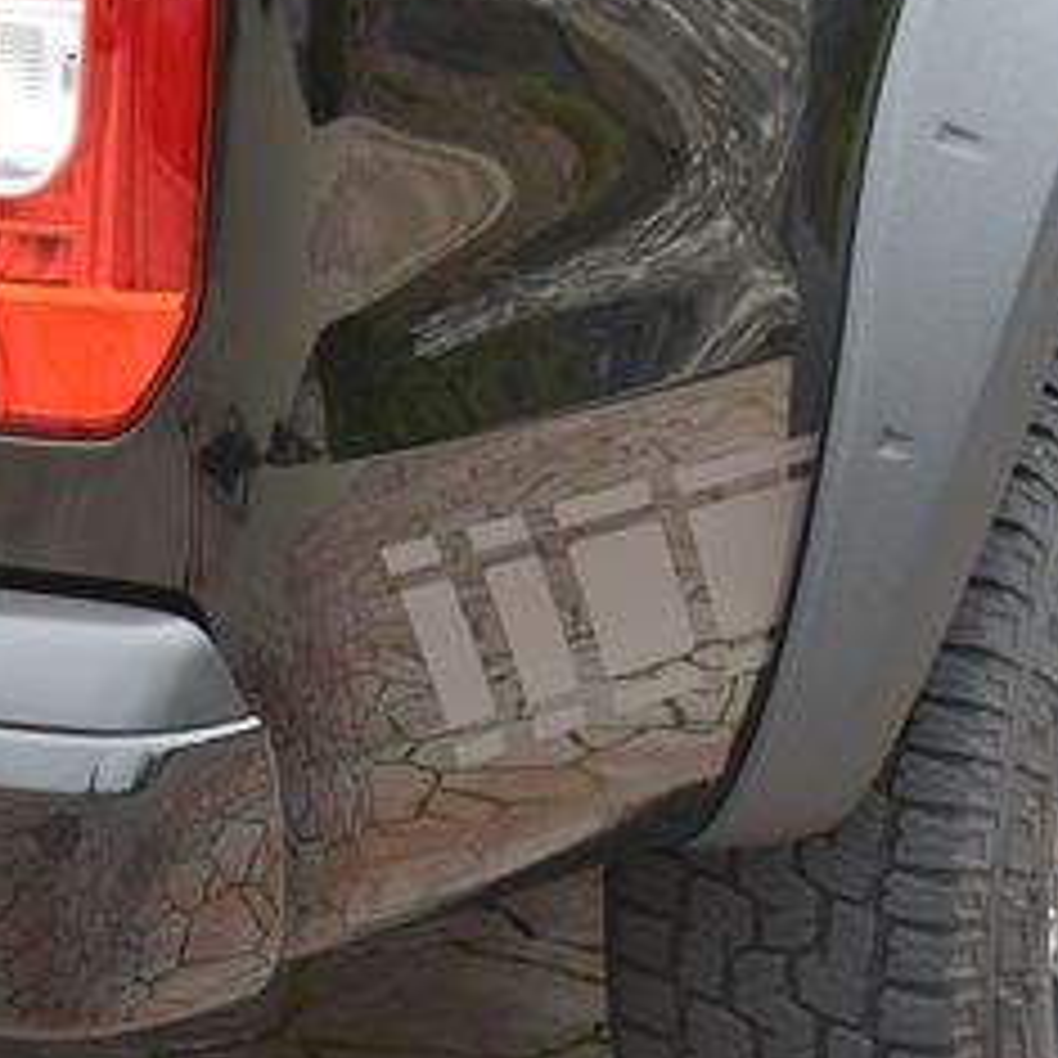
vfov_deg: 10.6
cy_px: 27
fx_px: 5636
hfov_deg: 10.6
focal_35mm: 163
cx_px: -95
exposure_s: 1/160
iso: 500
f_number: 6.3
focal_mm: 44
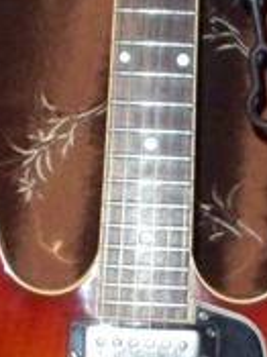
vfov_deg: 11.7
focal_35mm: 169
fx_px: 1740
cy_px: 145
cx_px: 122
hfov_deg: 8.8
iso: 400
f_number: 3.4
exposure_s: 1/30
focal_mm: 7.9
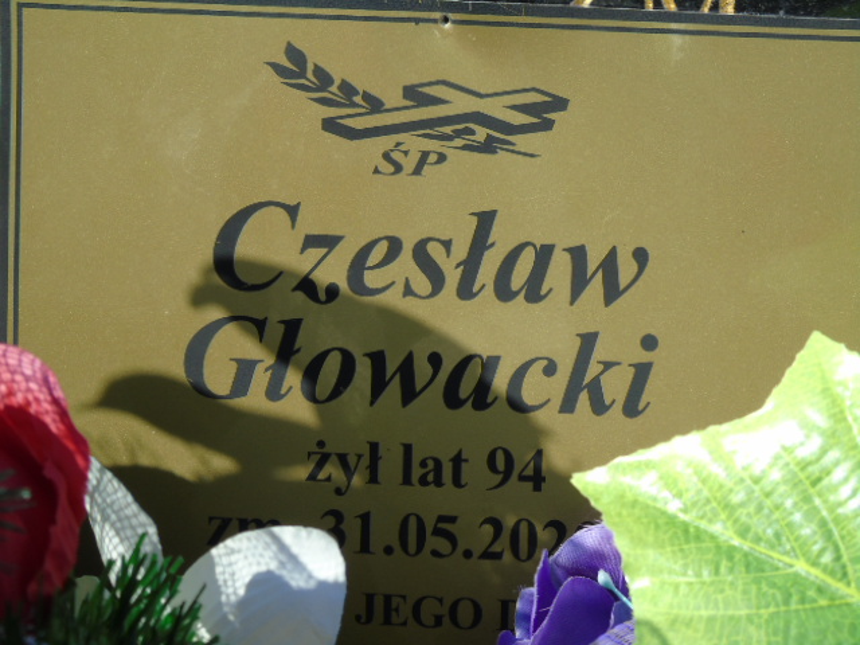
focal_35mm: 363
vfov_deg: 4.1
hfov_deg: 5.5
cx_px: 430
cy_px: 322
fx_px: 9018
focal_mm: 65
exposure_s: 1/320
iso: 80
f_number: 5.2
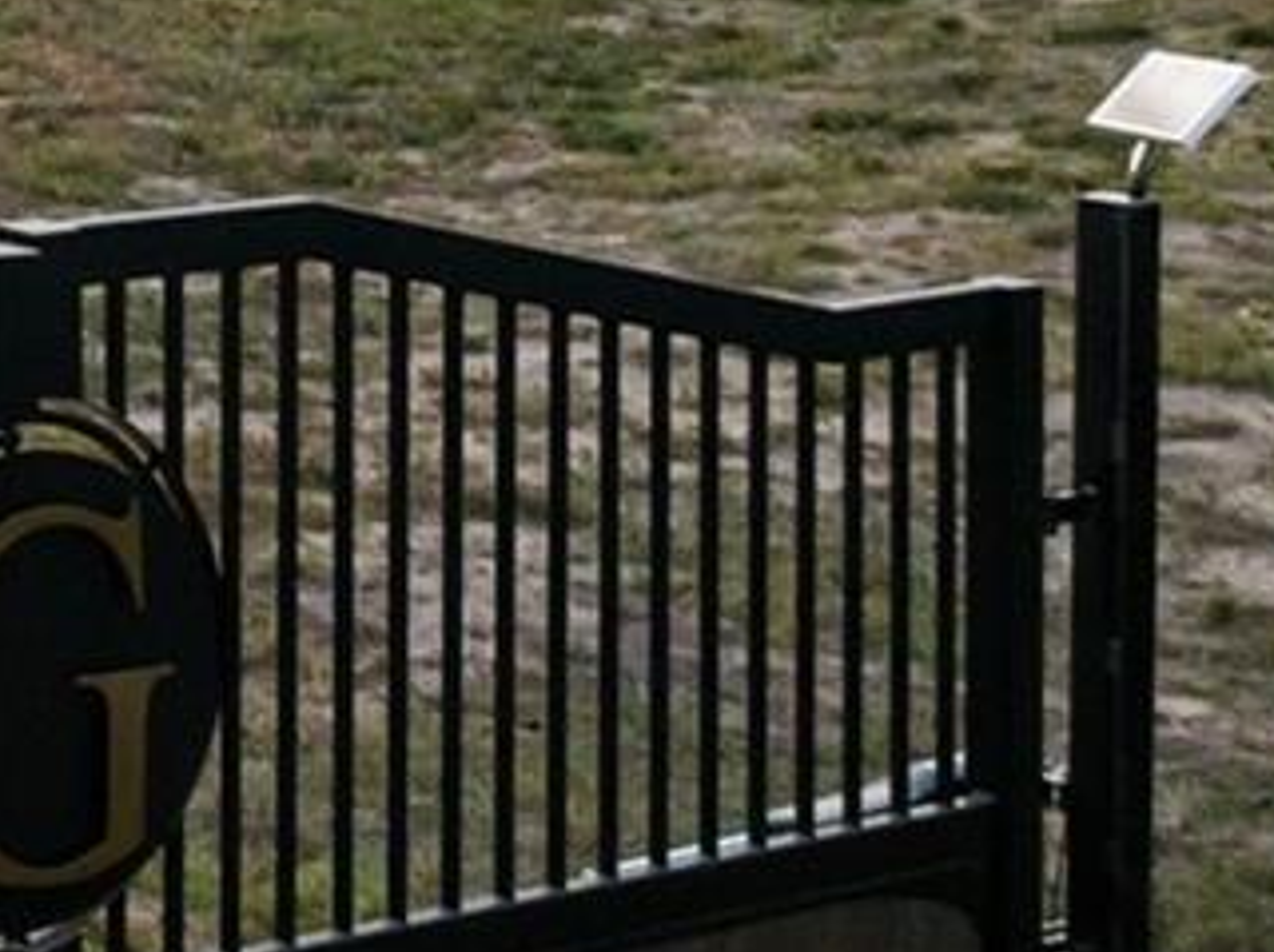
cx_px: -1218
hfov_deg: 14.0
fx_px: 4410
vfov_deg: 11.7
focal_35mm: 120
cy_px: -568
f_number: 2.8
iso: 500
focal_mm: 12.29
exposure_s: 1/13
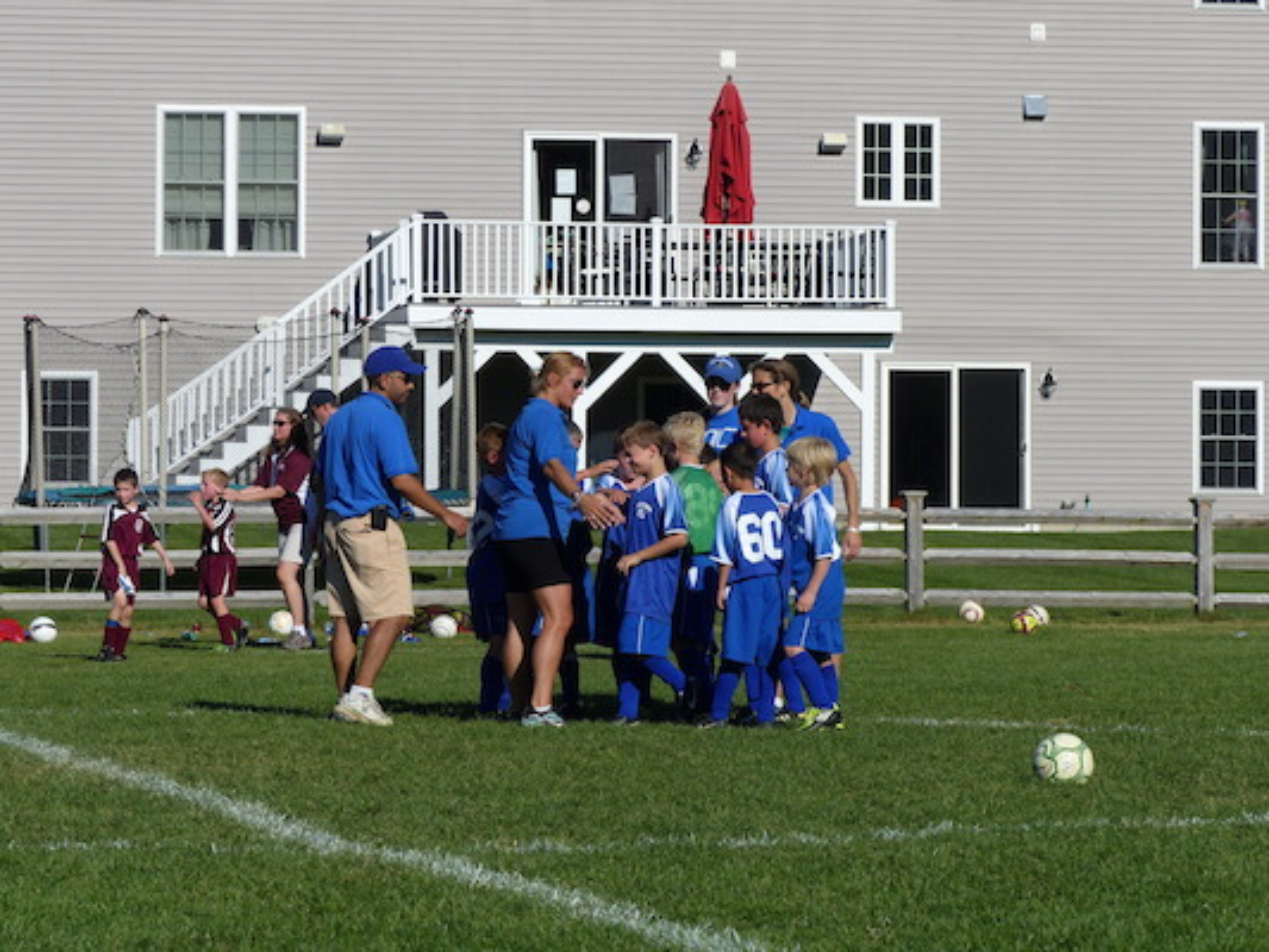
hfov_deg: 12.3
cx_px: 634
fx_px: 5867
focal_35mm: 160
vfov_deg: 9.3
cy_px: 476
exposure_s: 1/1600
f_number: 4.5
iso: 100
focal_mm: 28.7
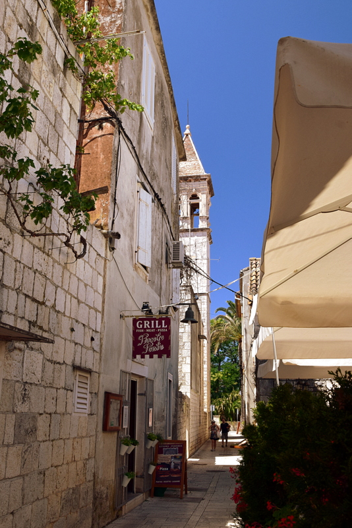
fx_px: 484
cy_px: 264
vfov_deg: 57.2
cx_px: 176
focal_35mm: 33
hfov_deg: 40.0
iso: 400
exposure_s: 1/160
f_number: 10
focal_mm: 22
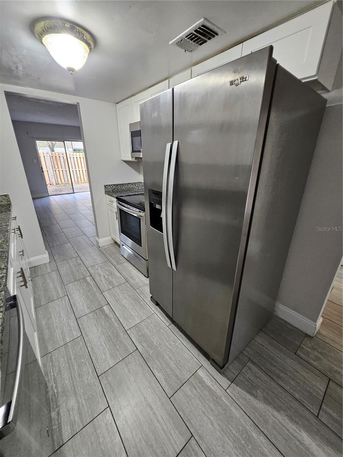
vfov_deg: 106.2
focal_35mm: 13
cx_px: 172
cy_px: 228
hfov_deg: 89.9
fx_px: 172
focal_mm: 1.74
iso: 320
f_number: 2.2
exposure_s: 1/30
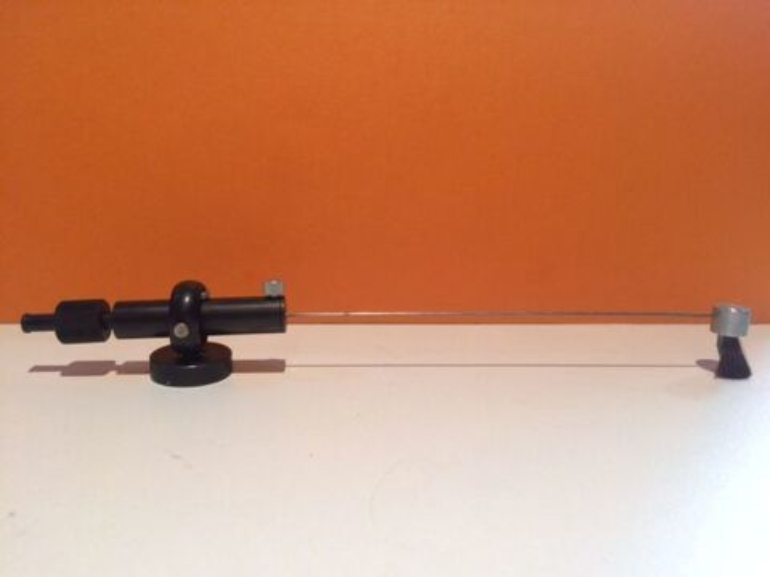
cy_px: 288
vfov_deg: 48.2
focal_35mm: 29
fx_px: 645
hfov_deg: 61.7
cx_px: 385
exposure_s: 1/33
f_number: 2.2
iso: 125
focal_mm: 4.15
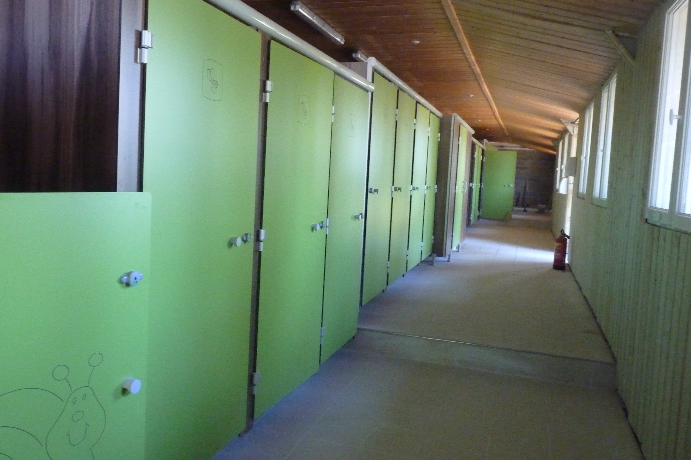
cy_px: 211
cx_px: 339
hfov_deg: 63.7
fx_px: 557
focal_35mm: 29
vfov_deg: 44.9
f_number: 2.8
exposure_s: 1/40
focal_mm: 4.8
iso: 800
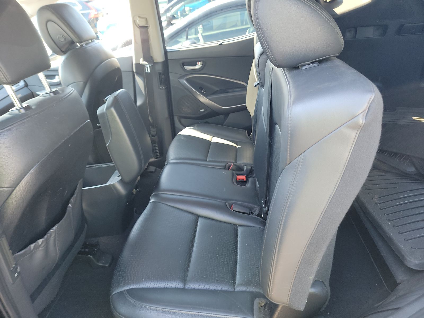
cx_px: 212
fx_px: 294
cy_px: 159
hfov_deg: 71.6
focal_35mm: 24
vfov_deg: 56.8
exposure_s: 1/59
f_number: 1.8
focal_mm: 6.7
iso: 245
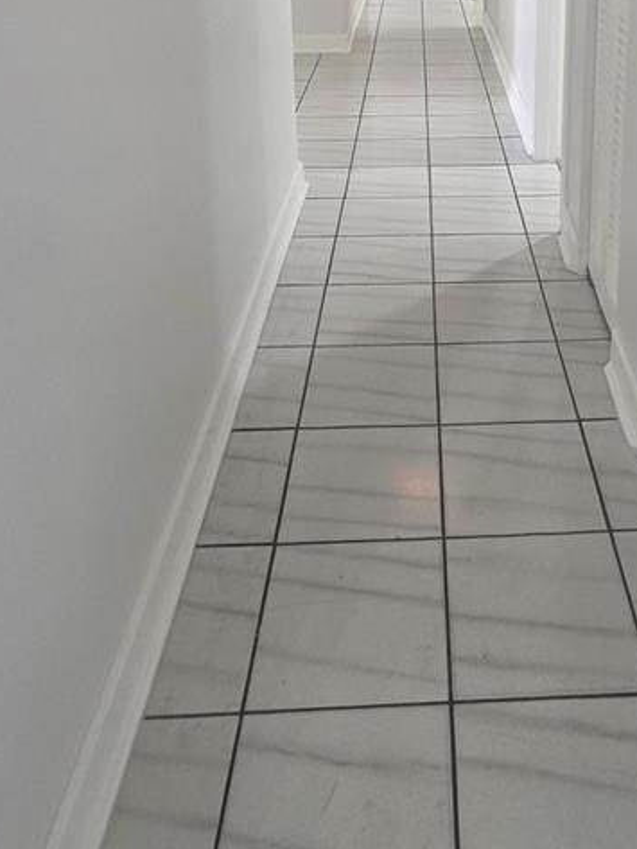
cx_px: 438
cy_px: 31
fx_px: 809
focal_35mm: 33
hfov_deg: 42.2
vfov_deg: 47.5
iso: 250
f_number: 1.9
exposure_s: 1/120
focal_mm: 2.2
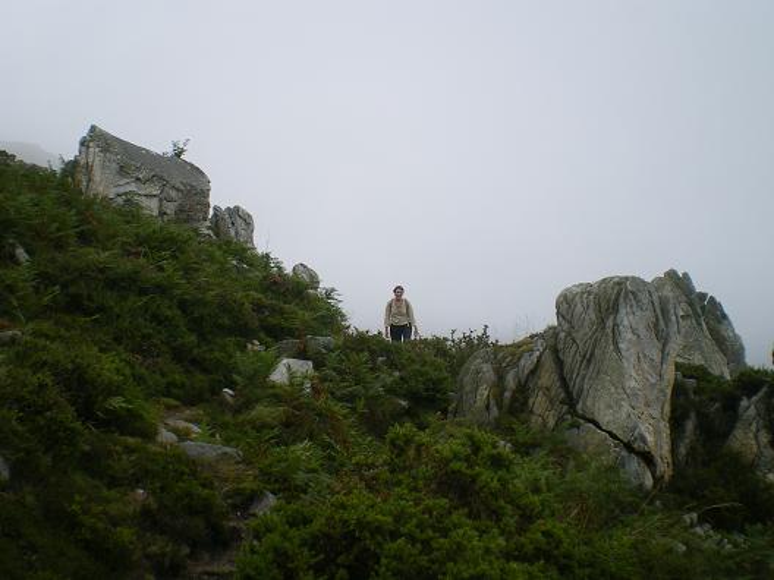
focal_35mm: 38
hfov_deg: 49.0
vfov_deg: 37.7
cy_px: 290
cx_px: 387
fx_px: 850
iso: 64
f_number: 4.6
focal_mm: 6.3
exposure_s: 1/250
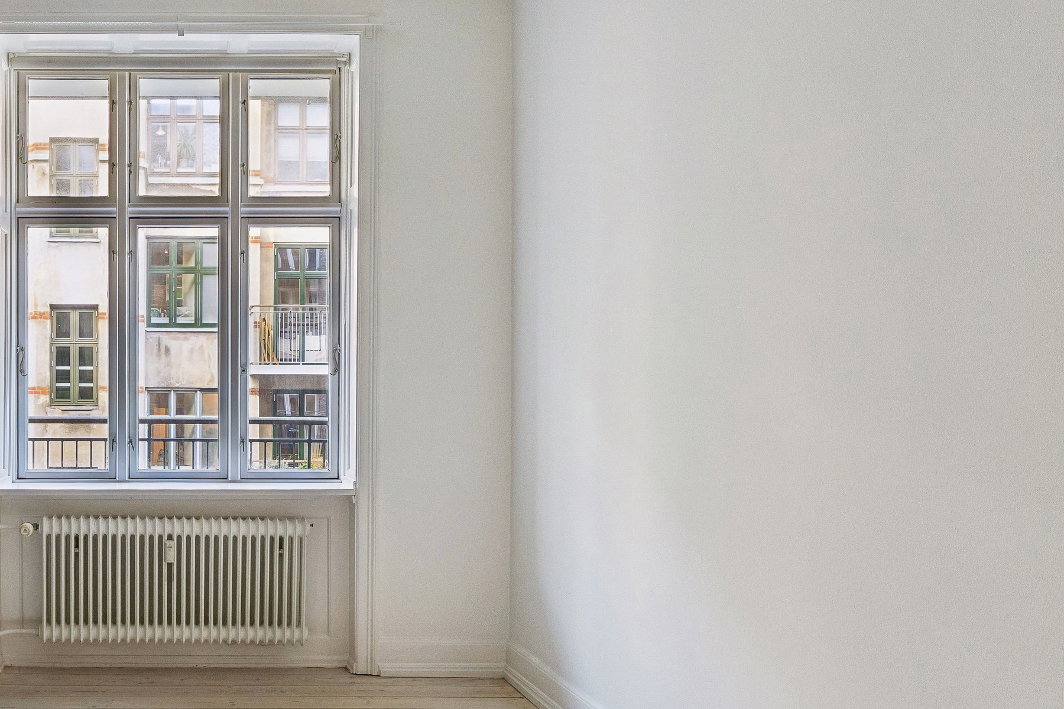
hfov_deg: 55.7
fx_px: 909
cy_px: 389
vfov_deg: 42.6
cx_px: 191
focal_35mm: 31
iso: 250
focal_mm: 12.3
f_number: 7.1
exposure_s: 1/5
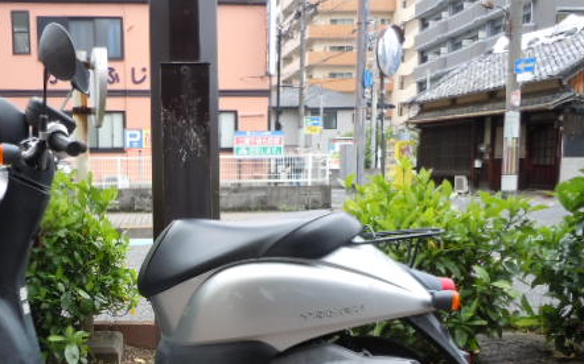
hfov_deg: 45.0
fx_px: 684
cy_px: 285
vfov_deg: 29.3
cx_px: 163
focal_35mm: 43
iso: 100
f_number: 3.7
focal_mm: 5
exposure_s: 1/160
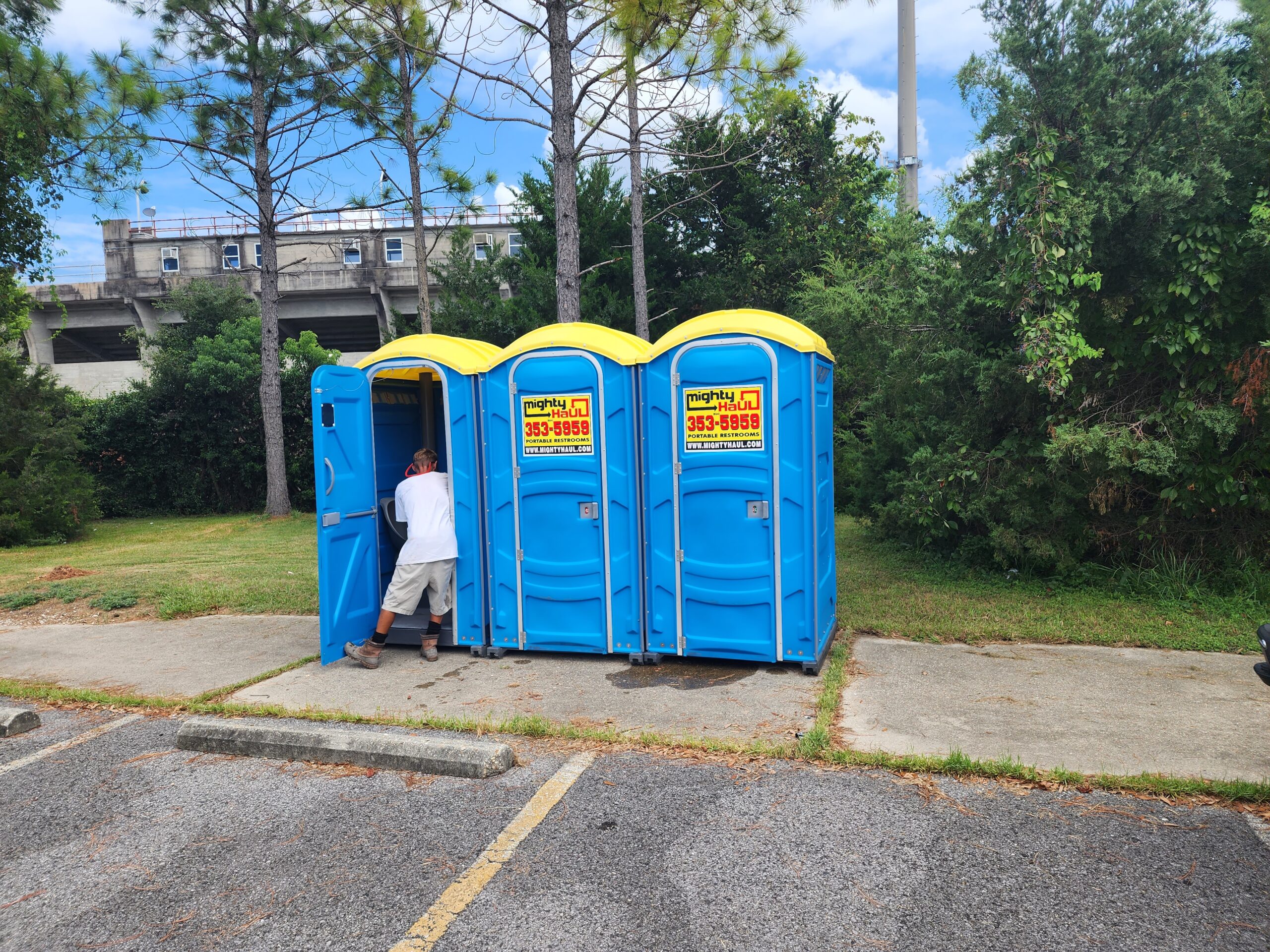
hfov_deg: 73.9
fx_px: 844
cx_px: 635
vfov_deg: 58.9
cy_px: 476
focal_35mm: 23
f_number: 1.8
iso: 12
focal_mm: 6.4
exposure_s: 1/599
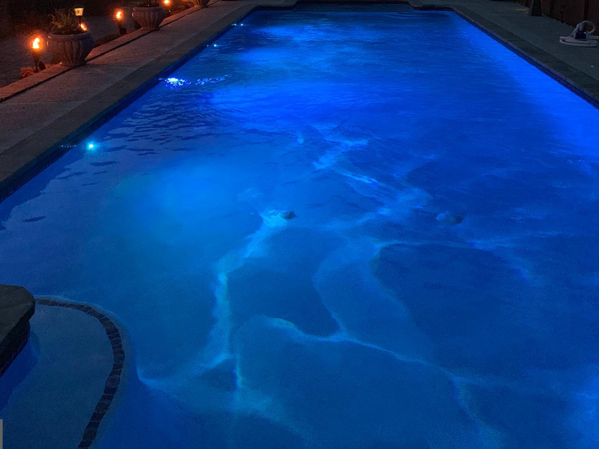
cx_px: 342
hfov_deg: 47.7
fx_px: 675
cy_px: 118
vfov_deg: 36.1
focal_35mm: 39
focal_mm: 4.25
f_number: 1.8
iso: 500
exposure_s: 1/30
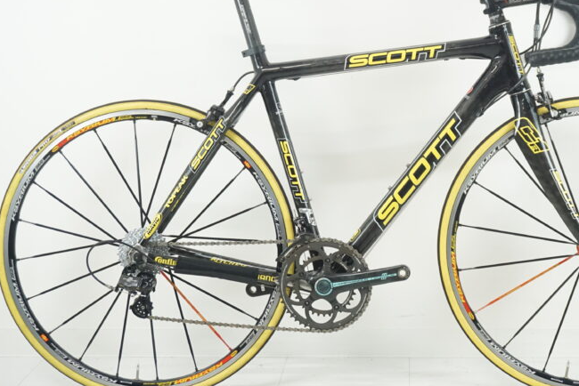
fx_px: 1046
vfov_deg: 20.9
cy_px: 150
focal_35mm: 65
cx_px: 372
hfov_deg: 30.8
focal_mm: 32
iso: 2500
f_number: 5.6
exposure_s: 1/160
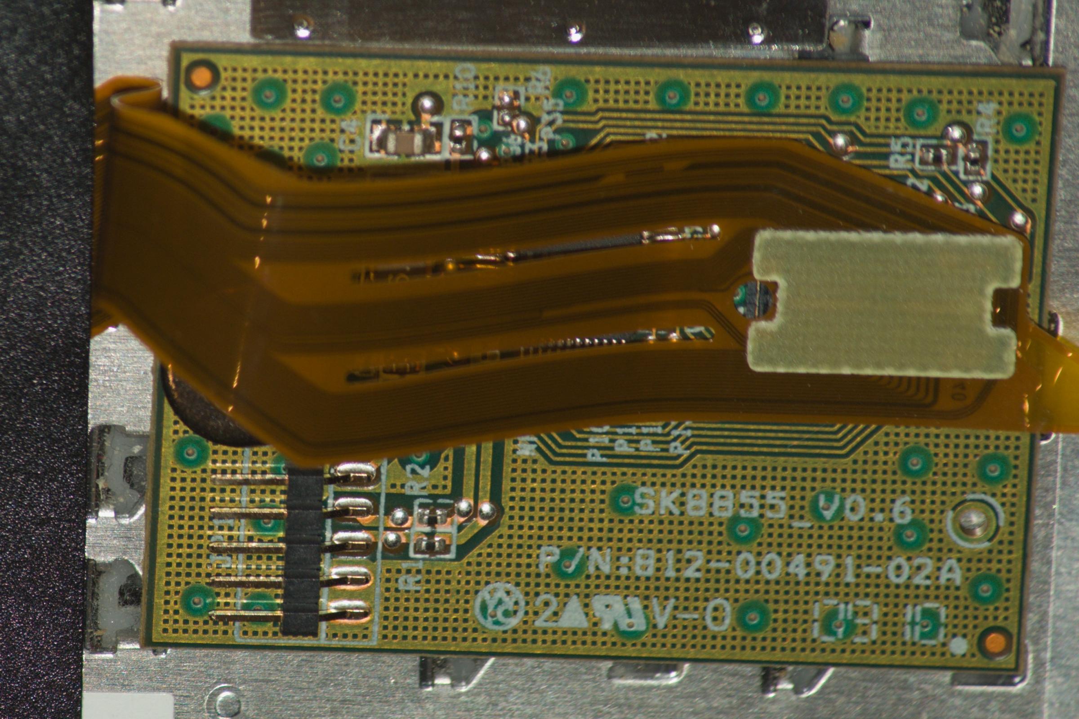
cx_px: 540
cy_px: 360
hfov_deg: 7.6
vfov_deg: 5.1
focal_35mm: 270
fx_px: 8092
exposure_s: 1/90
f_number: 9.5
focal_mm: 180
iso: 200
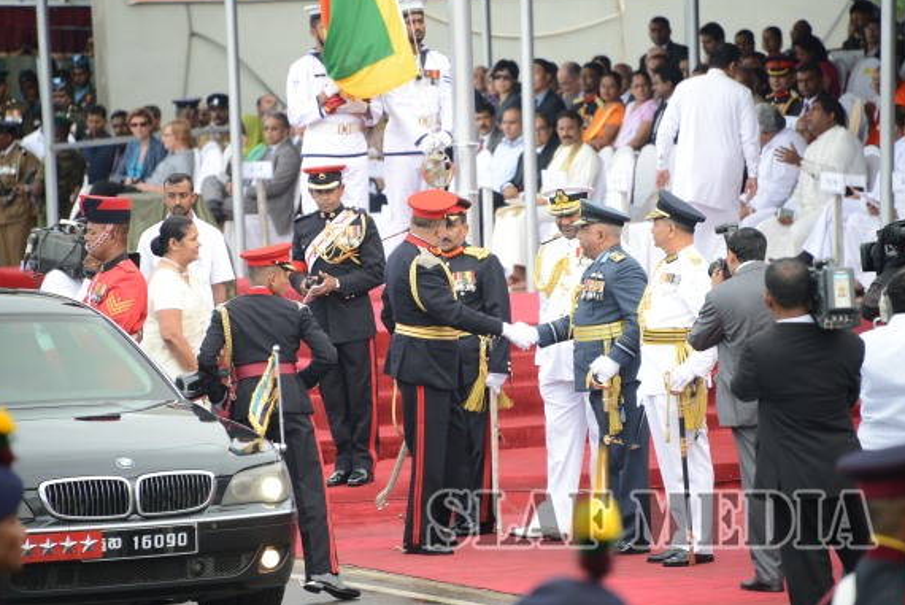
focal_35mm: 315
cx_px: 471
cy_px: 297
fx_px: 7925
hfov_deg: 6.5
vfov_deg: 4.4
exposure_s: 1/160
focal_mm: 300
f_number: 5.6
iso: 400
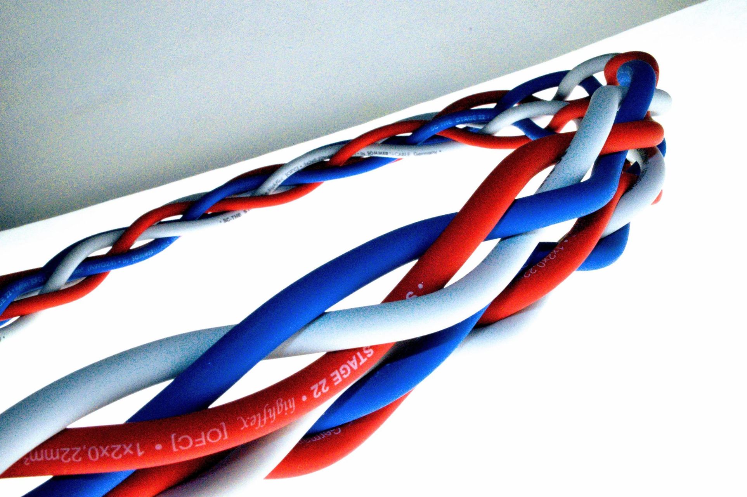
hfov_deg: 53.2
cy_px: 248
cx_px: 374
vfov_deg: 36.8
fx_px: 746
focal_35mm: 36
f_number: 25
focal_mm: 24
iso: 6400
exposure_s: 1/200
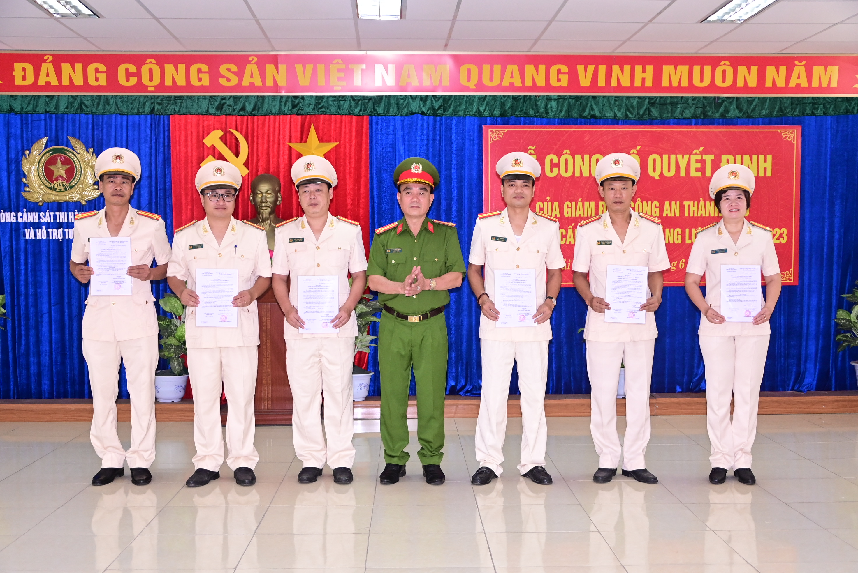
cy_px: 286
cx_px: 429
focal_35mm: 42
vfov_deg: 32.0
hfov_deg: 46.4
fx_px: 1002
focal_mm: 28
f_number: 4
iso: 1600
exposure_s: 1/200
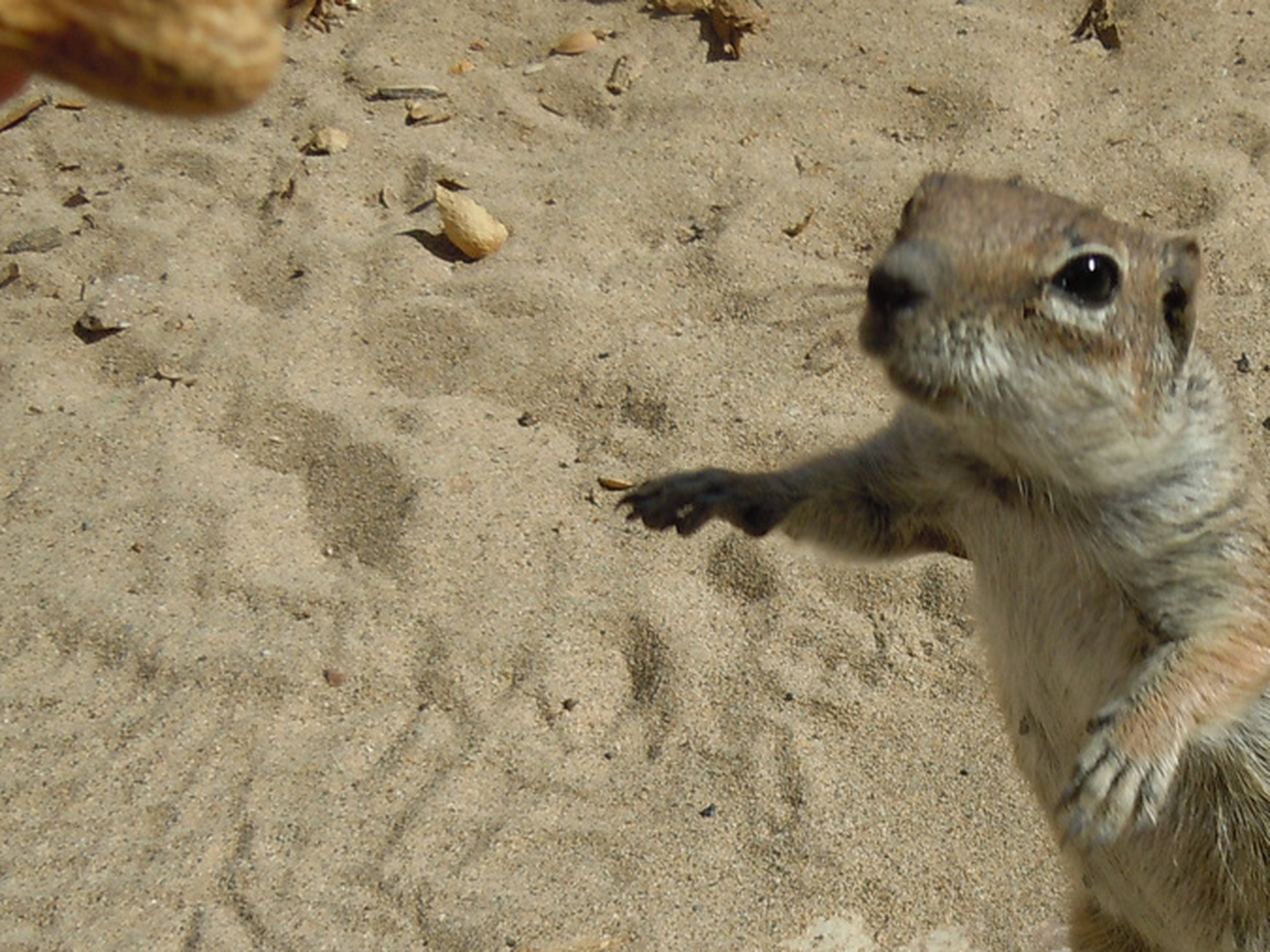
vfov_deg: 22.7
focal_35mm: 64
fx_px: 2348
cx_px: 1018
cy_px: 692
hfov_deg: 29.6
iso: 100
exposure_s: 1/500
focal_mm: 5.4
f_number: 7
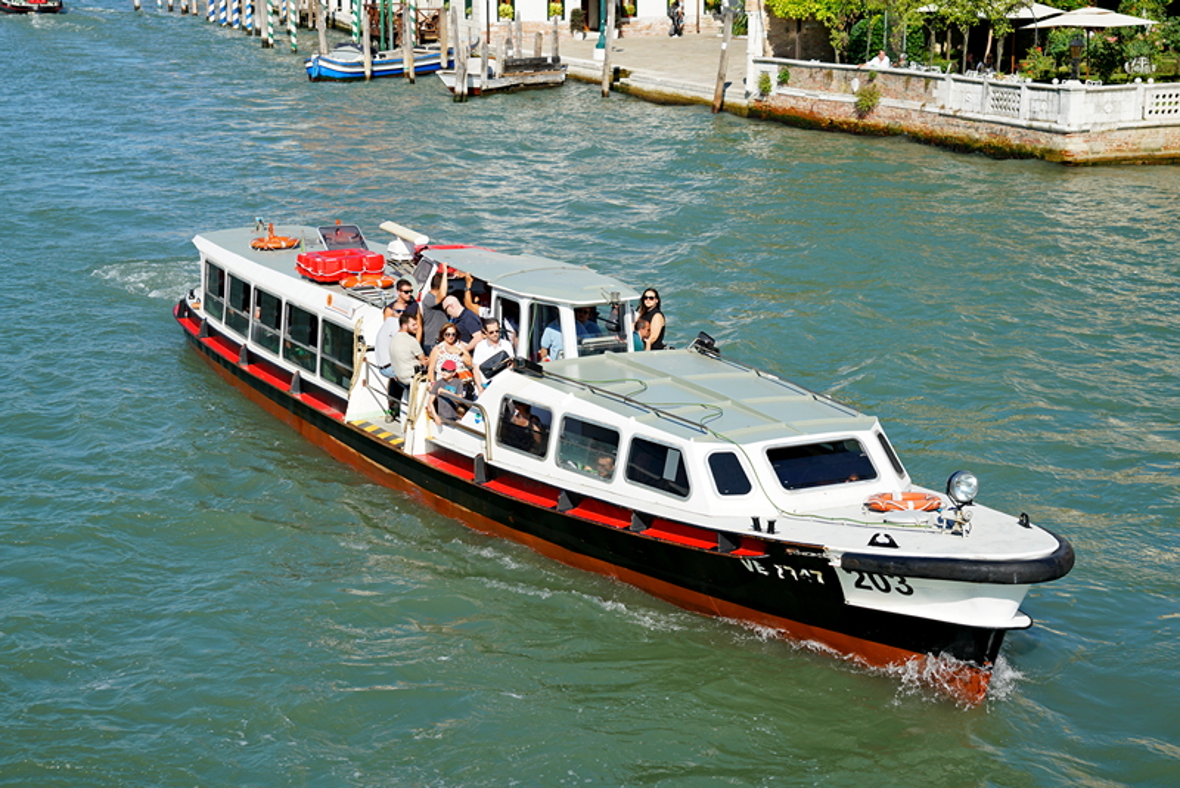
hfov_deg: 28.8
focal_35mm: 70
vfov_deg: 19.5
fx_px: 2295
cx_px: 590
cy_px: 394
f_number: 6.3
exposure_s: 1/400
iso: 100
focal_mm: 70
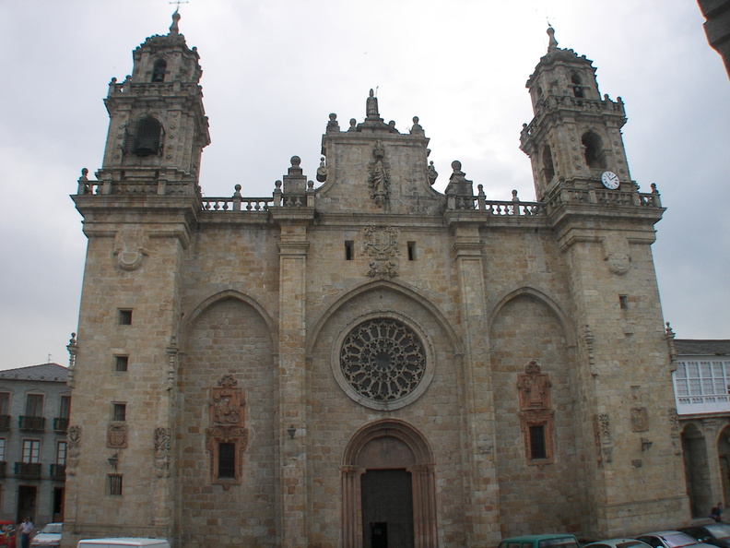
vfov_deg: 39.7
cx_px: 365
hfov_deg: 51.4
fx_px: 759
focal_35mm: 36
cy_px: 274
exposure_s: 1/320
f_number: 2.8
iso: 50
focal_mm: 6
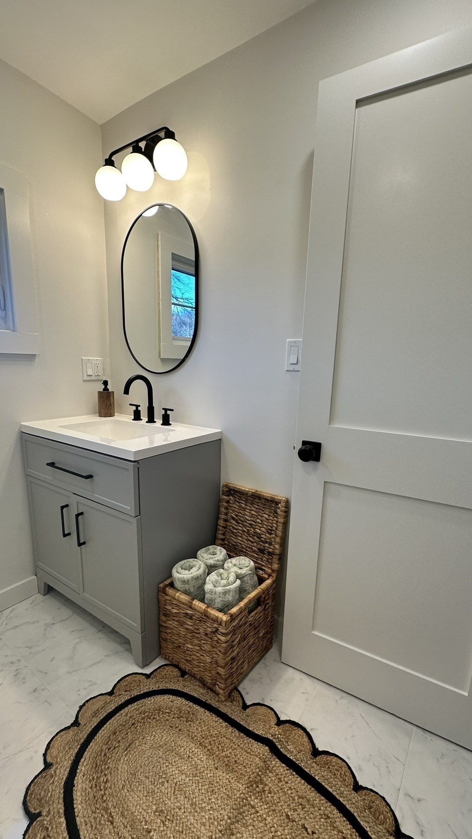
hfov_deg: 67.1
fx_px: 356
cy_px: 432
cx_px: 242
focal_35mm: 16
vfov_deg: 99.3
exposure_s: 1/120
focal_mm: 2.22
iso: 64
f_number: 2.2
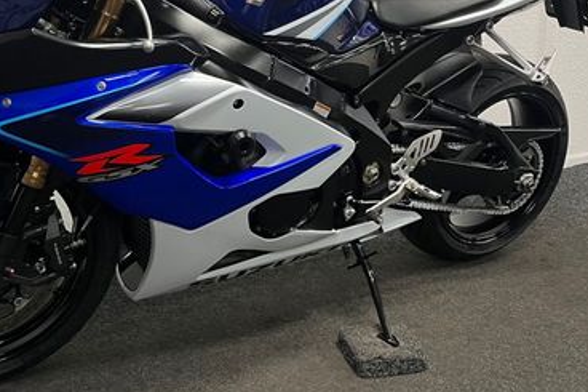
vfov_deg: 28.2
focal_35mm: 47
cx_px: 228
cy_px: 99
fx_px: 767
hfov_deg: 41.7
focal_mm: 5.1
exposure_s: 1/50
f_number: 1.6
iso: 100
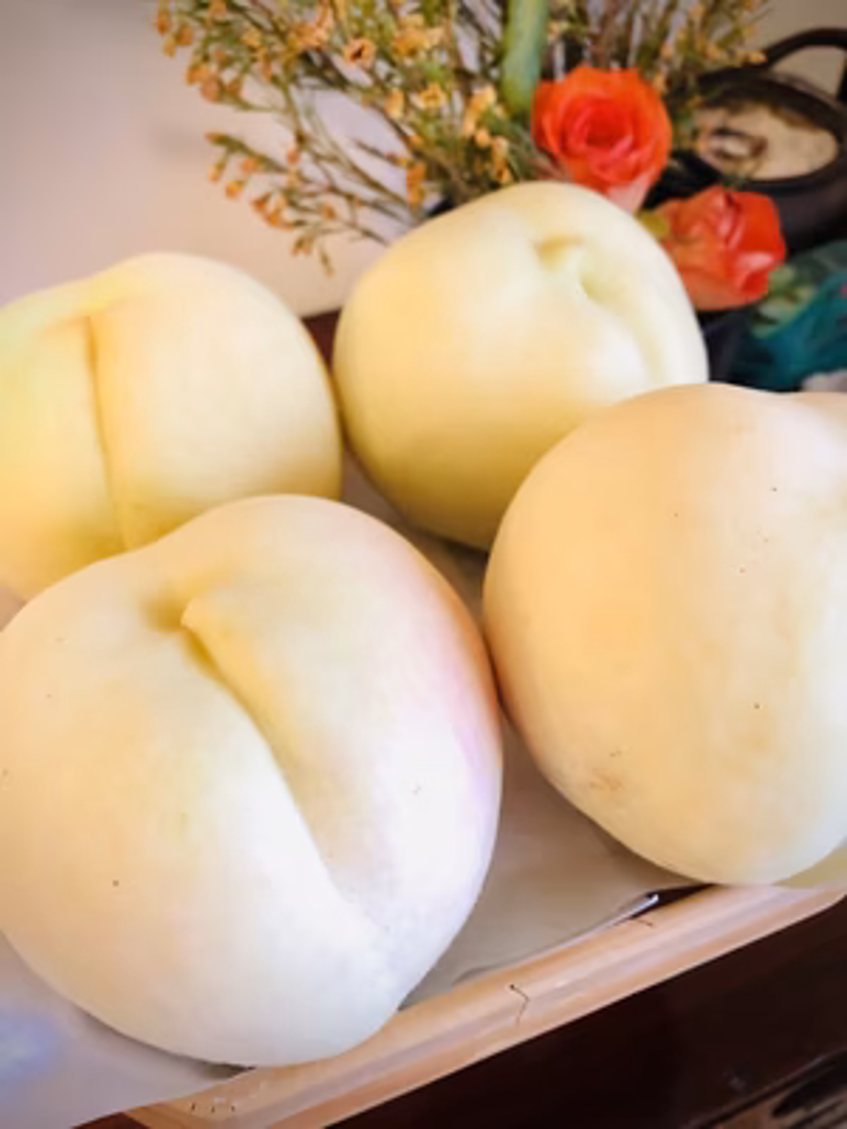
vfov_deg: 63.4
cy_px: 564
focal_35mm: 28
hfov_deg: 49.7
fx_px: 913
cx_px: 424
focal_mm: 3.99
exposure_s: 1/5
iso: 80
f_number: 1.8
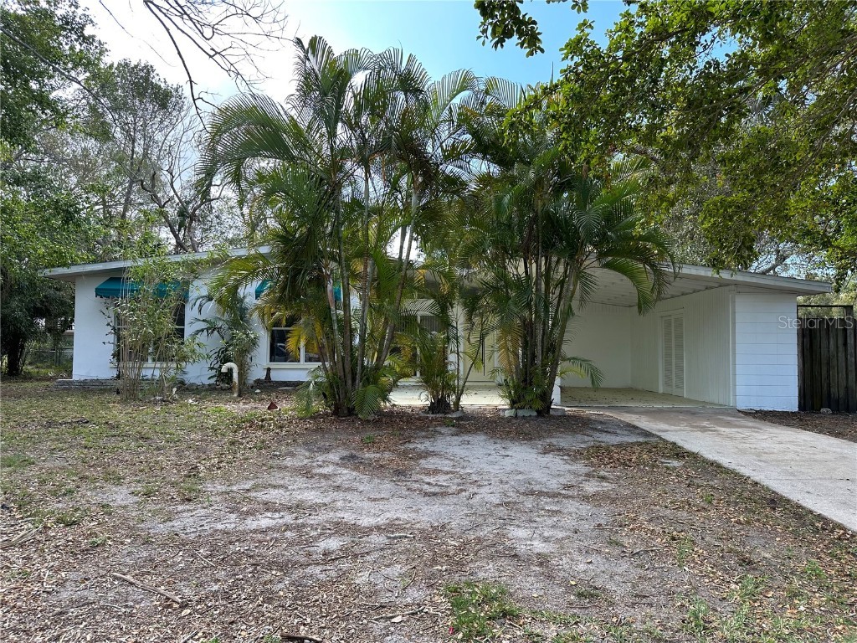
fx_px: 594
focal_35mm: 24
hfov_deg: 71.6
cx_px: 428
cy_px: 322
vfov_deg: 56.8
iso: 80
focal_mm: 6.86
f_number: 1.78
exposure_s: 1/745
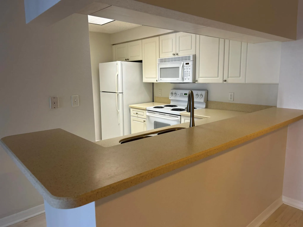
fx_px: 228
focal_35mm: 26
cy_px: 114
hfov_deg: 67.3
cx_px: 152
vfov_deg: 53.1
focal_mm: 5.7
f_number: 1.5
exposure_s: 1/60
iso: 125
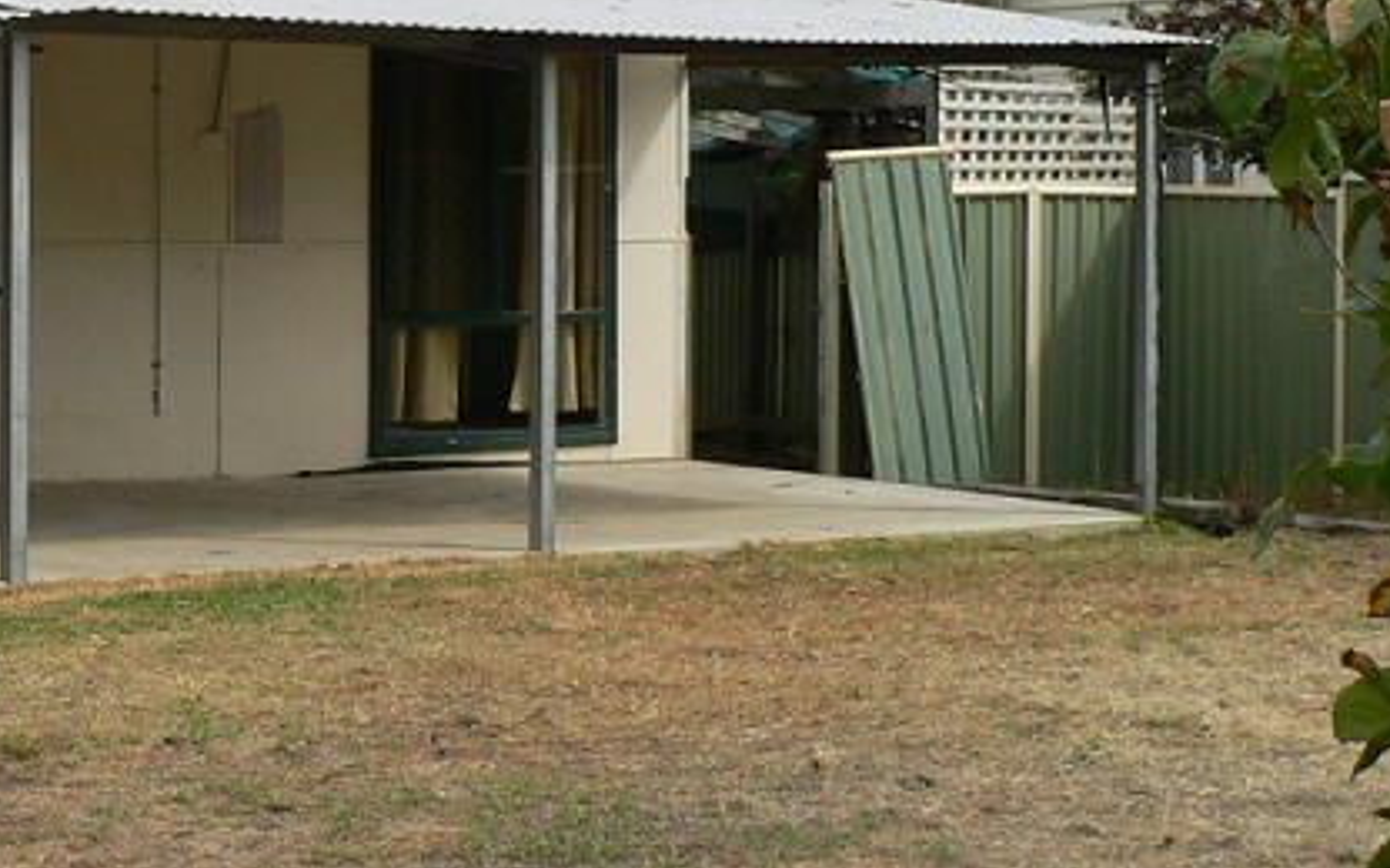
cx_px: -197
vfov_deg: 13.8
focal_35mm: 94
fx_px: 3561
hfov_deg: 20.9
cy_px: 97
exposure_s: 1/500
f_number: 4
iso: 80
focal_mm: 6
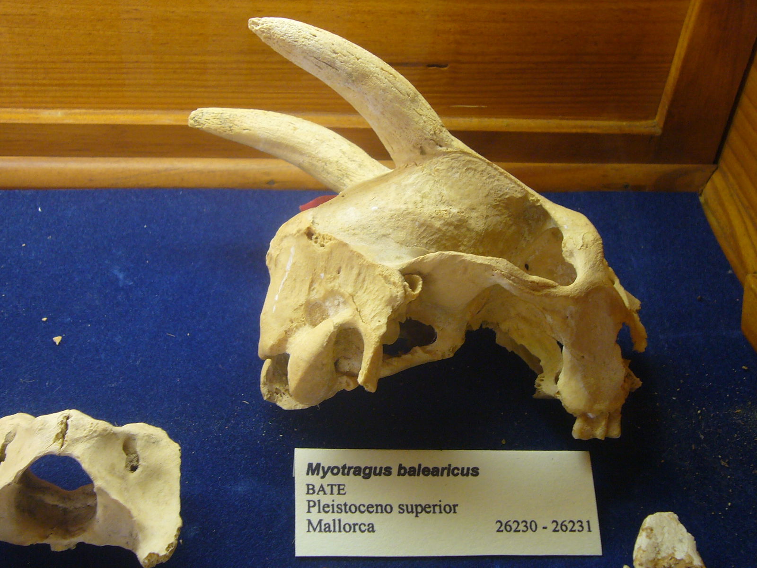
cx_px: 378
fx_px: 1115
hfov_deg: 37.5
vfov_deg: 28.6
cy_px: 284
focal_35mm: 51
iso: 100
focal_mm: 6.1
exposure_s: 1/25
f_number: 3.1
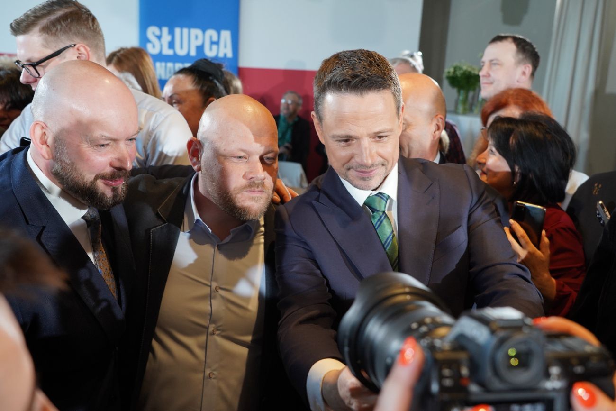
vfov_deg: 34.2
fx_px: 667
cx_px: 308
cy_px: 206
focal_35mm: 39
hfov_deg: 49.5
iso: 1250
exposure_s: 1/100
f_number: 5.6
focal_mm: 39
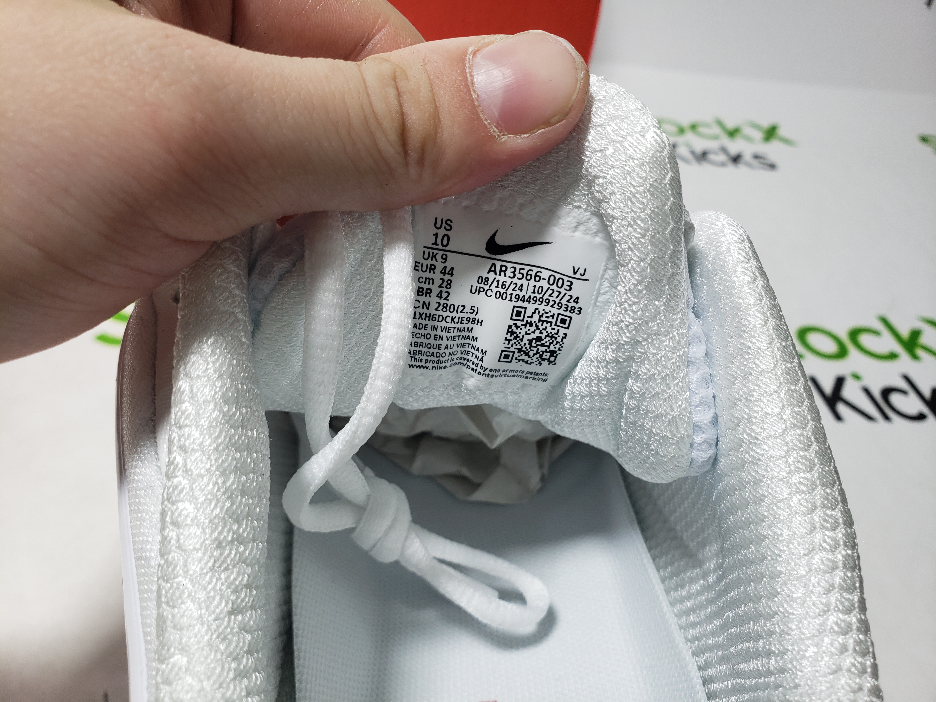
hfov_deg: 67.3
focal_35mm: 26
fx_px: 703
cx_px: 468
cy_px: 351
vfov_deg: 53.1
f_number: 2.4
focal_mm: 4.3
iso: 50
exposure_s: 1/137
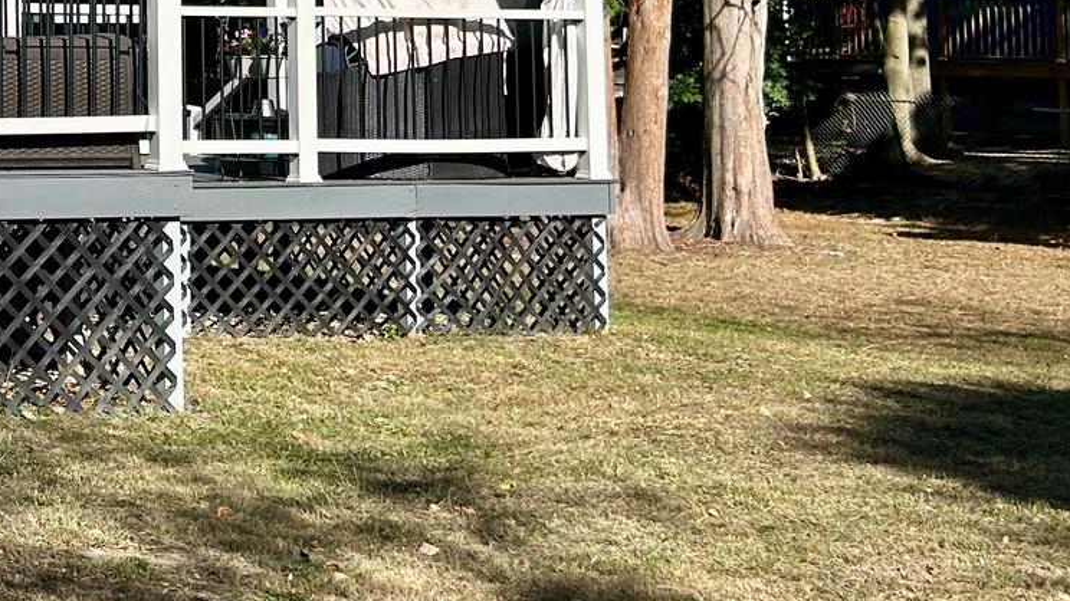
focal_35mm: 78
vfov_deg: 15.0
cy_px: -78
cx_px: -378
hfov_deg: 23.5
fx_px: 2212
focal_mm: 5.7
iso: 50
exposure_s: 1/7463
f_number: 1.5
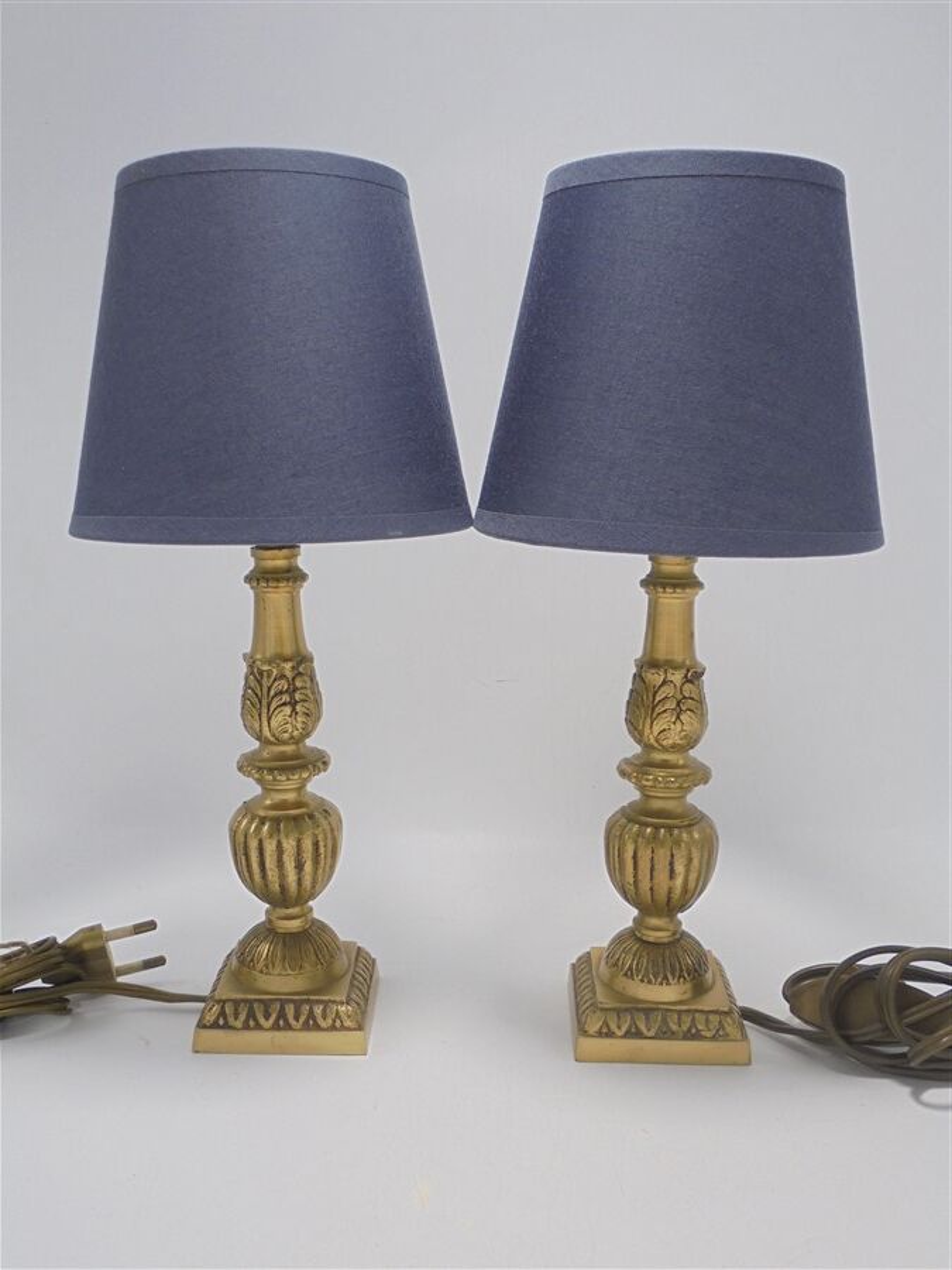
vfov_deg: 54.0
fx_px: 1247
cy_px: 635
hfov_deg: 41.8
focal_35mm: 34
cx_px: 476
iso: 100
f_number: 4
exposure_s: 1/50
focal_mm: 6.1
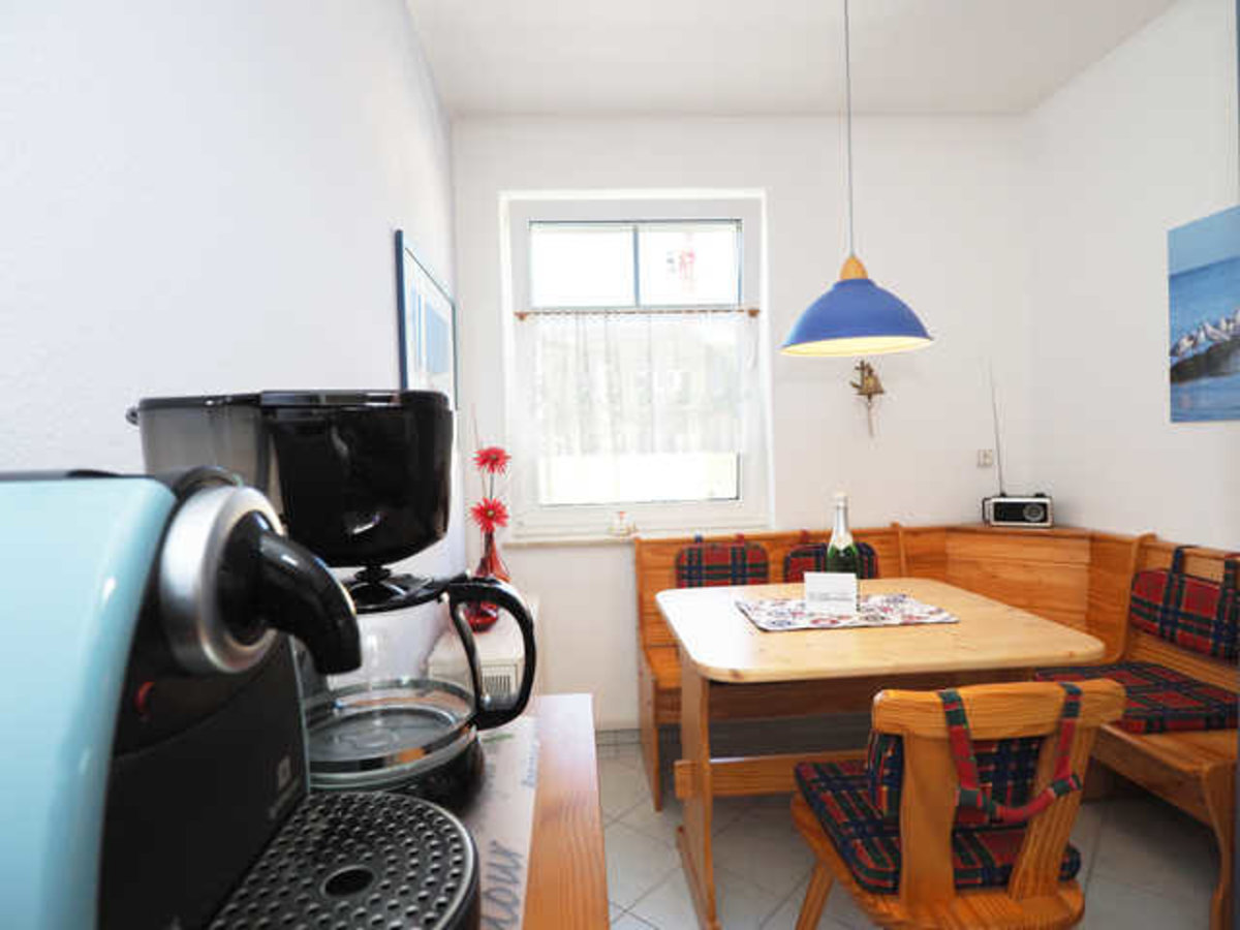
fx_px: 645
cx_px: 620
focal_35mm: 18
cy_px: 465
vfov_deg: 71.6
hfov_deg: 87.8
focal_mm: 9
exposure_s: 1/80
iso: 400
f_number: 4.5
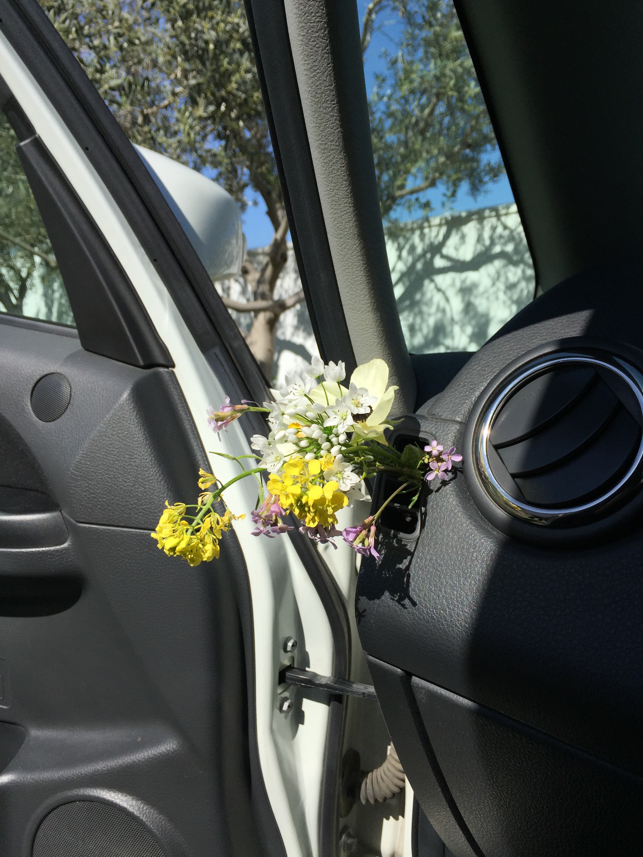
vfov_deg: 61.7
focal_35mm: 29
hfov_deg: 48.2
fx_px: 718
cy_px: 428
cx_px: 322
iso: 32
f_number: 2.2
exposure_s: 1/3049
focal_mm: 4.15
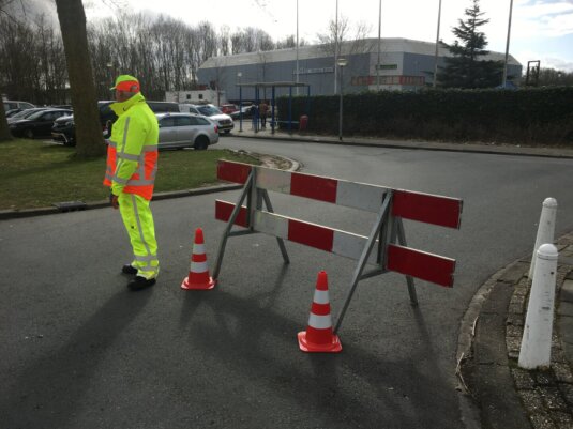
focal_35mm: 29
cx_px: 286
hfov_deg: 61.7
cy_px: 214
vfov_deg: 48.2
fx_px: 480
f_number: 2.2
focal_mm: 4.15
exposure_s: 1/1241
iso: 25
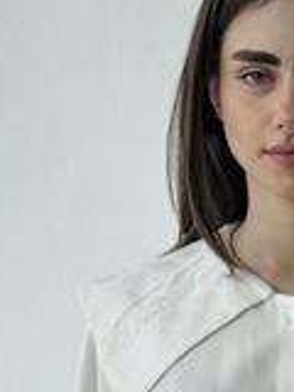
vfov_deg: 12.1
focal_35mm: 160
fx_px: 1812
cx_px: 338
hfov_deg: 9.2
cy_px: 477
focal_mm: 6.76
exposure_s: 1/792
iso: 64
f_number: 1.78
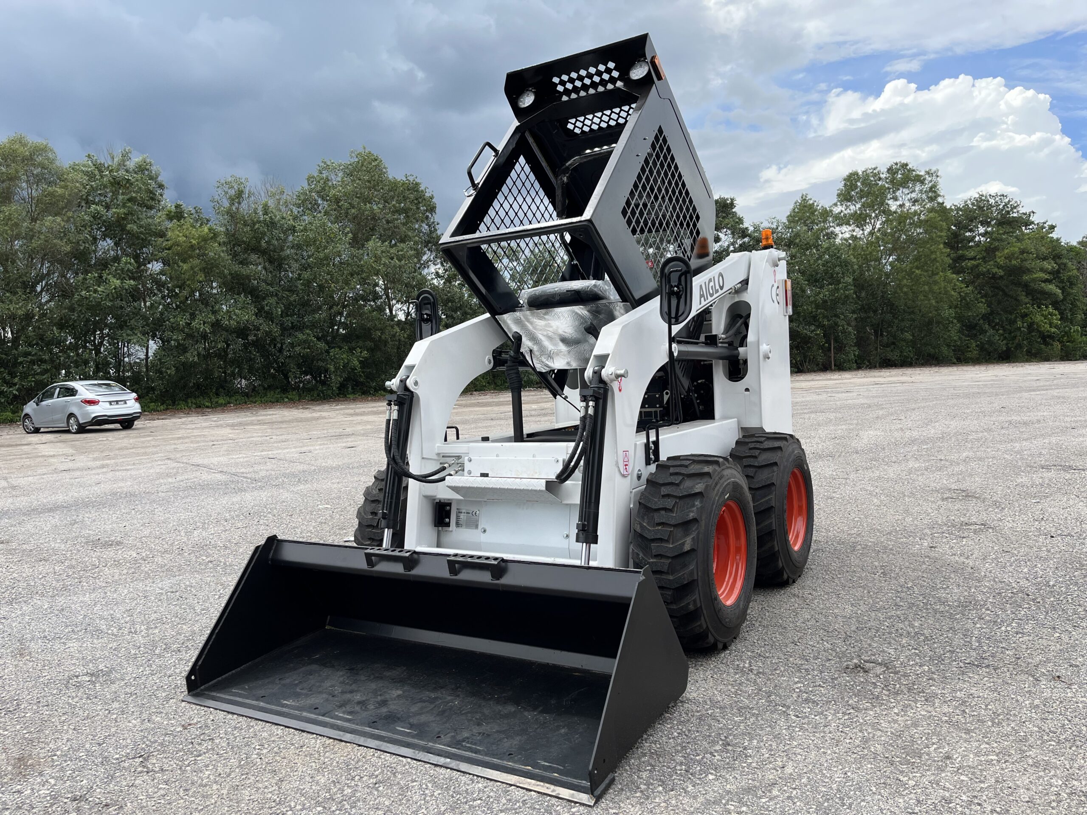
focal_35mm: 26
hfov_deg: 67.3
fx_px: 816
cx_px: 544
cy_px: 408
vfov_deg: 53.1
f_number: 1.6
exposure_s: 1/2358
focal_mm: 5.1
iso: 50
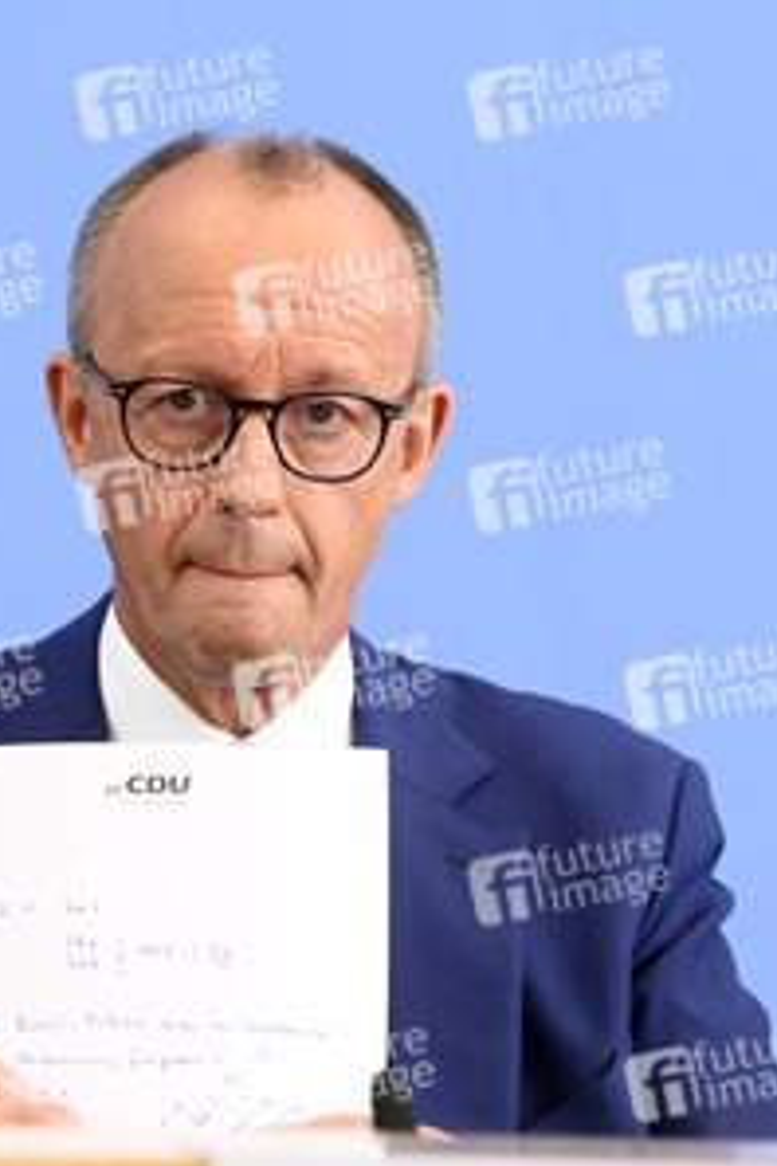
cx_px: 230
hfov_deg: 7.8
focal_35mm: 176
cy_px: 585
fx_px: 5698
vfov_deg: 11.7
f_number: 5.6
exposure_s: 1/640
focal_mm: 116
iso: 3200
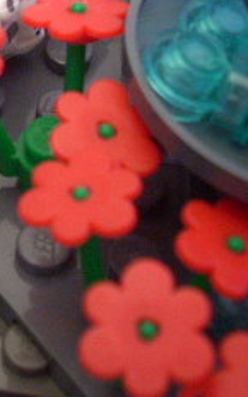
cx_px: -103
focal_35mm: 108
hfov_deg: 11.7
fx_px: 1168
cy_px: 5
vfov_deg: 18.8
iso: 200
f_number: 2.8
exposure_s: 1/17.8
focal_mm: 6.2
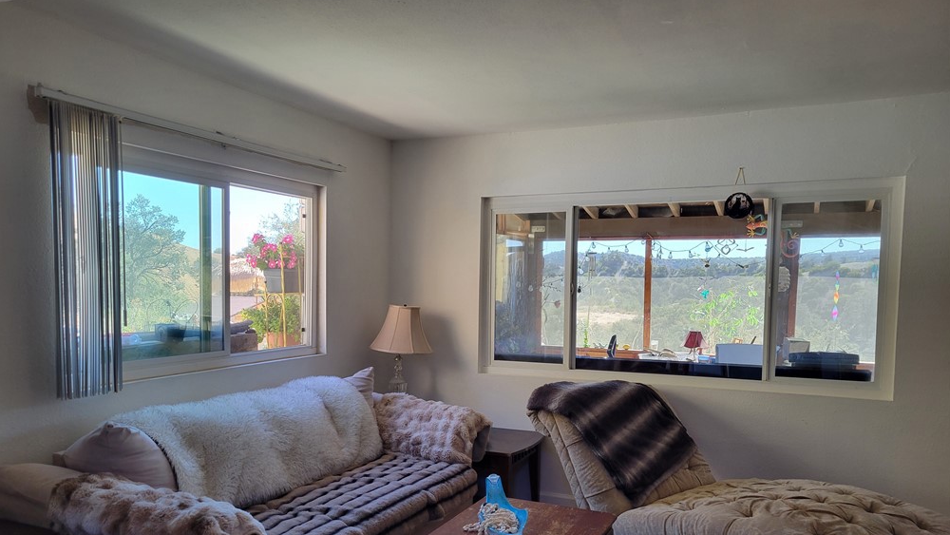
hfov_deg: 66.1
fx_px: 731
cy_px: 330
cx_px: 469
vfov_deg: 40.0
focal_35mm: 29
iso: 80
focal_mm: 5.4
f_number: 1.8
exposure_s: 1/120
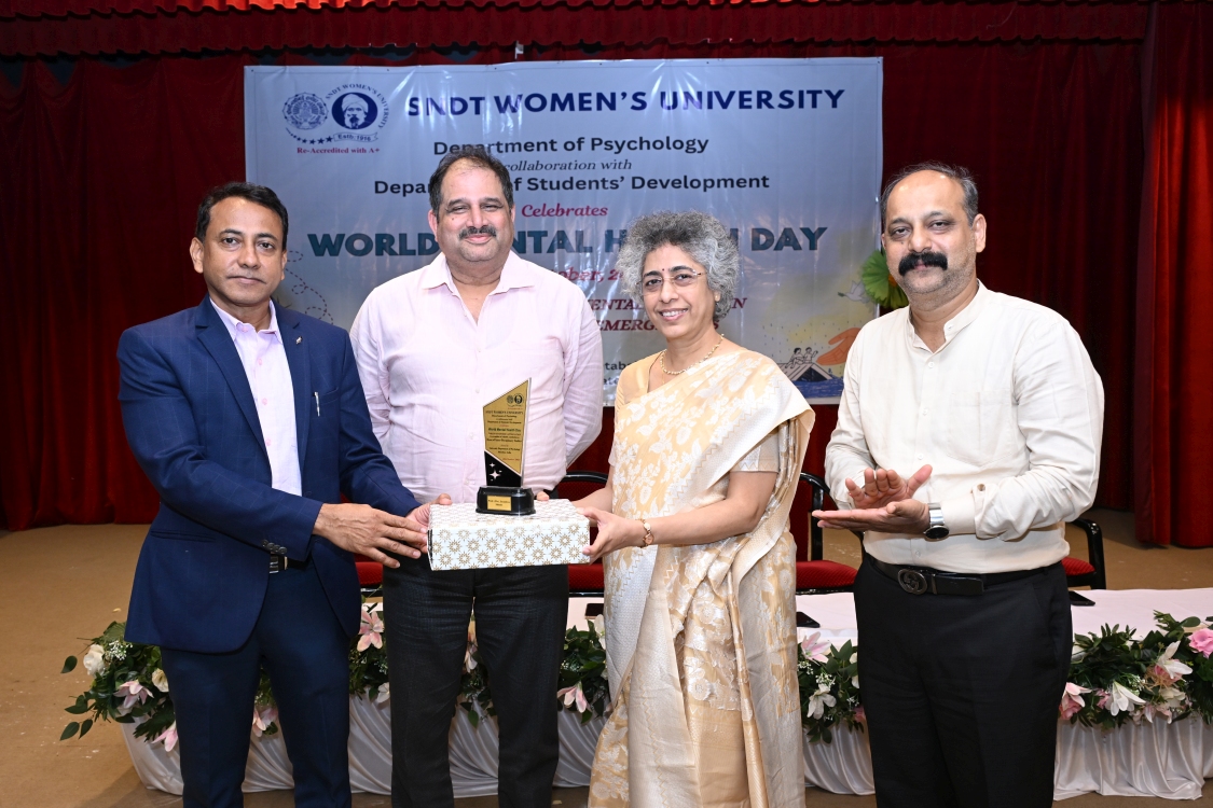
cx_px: 606
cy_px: 404
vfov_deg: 43.0
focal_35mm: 30
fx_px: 1028
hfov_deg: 61.1
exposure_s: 1/200
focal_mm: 30.5
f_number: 6.3
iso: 1600
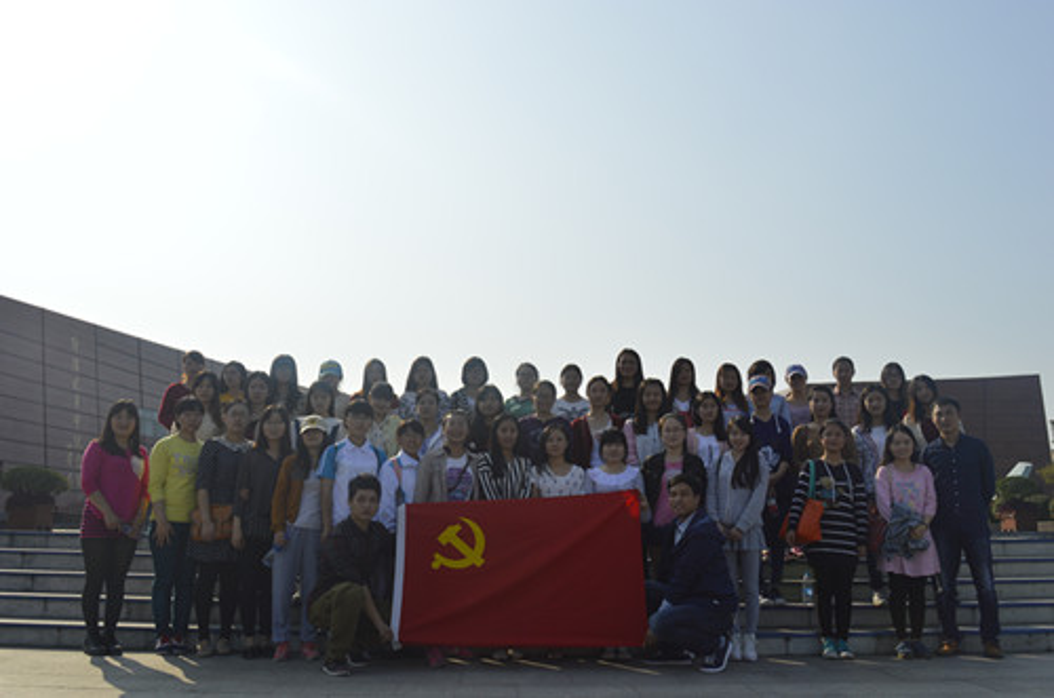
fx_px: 964
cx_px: 527
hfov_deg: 57.3
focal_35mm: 33
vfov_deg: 39.8
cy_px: 349
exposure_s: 1/400
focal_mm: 22
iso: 100
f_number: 10
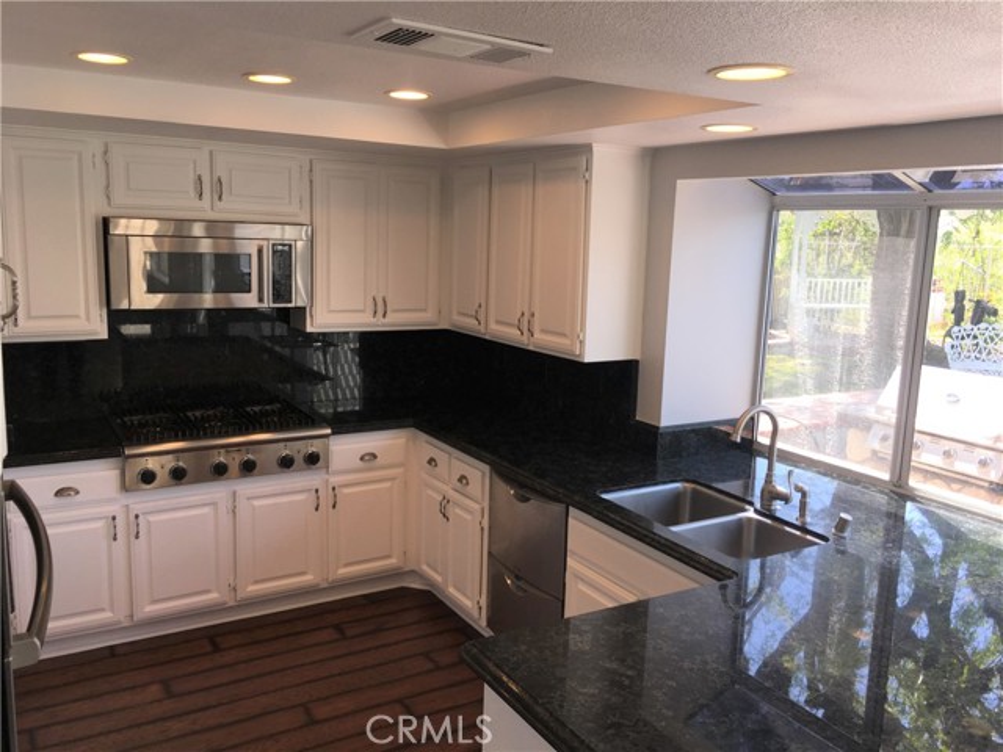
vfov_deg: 48.2
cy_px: 376
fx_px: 840
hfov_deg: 61.7
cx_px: 502
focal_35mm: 29
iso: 25
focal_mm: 4.15
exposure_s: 1/146
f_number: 2.2
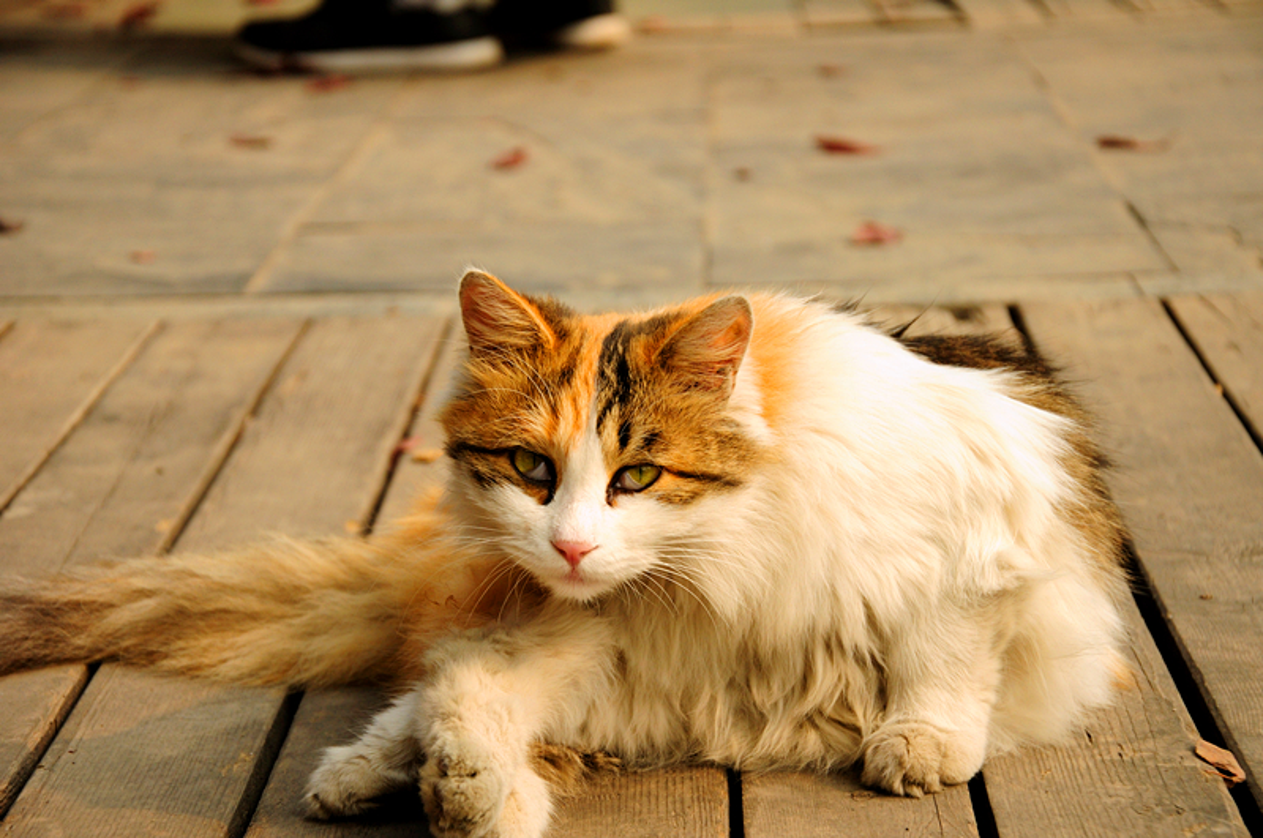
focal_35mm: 99
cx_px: 632
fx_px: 3468
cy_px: 419
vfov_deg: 13.8
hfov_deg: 20.6
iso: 320
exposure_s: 1/640
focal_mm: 66
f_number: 5.3
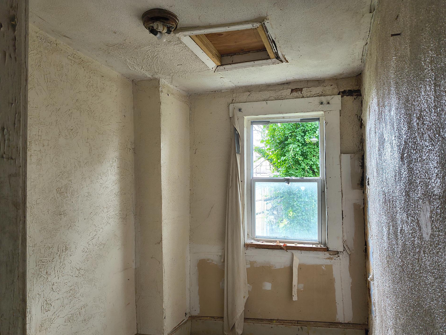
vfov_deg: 51.3
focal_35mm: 27
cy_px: 180
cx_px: 216
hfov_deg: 65.3
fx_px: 348
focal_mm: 4.68
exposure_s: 1/120
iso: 366
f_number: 1.7
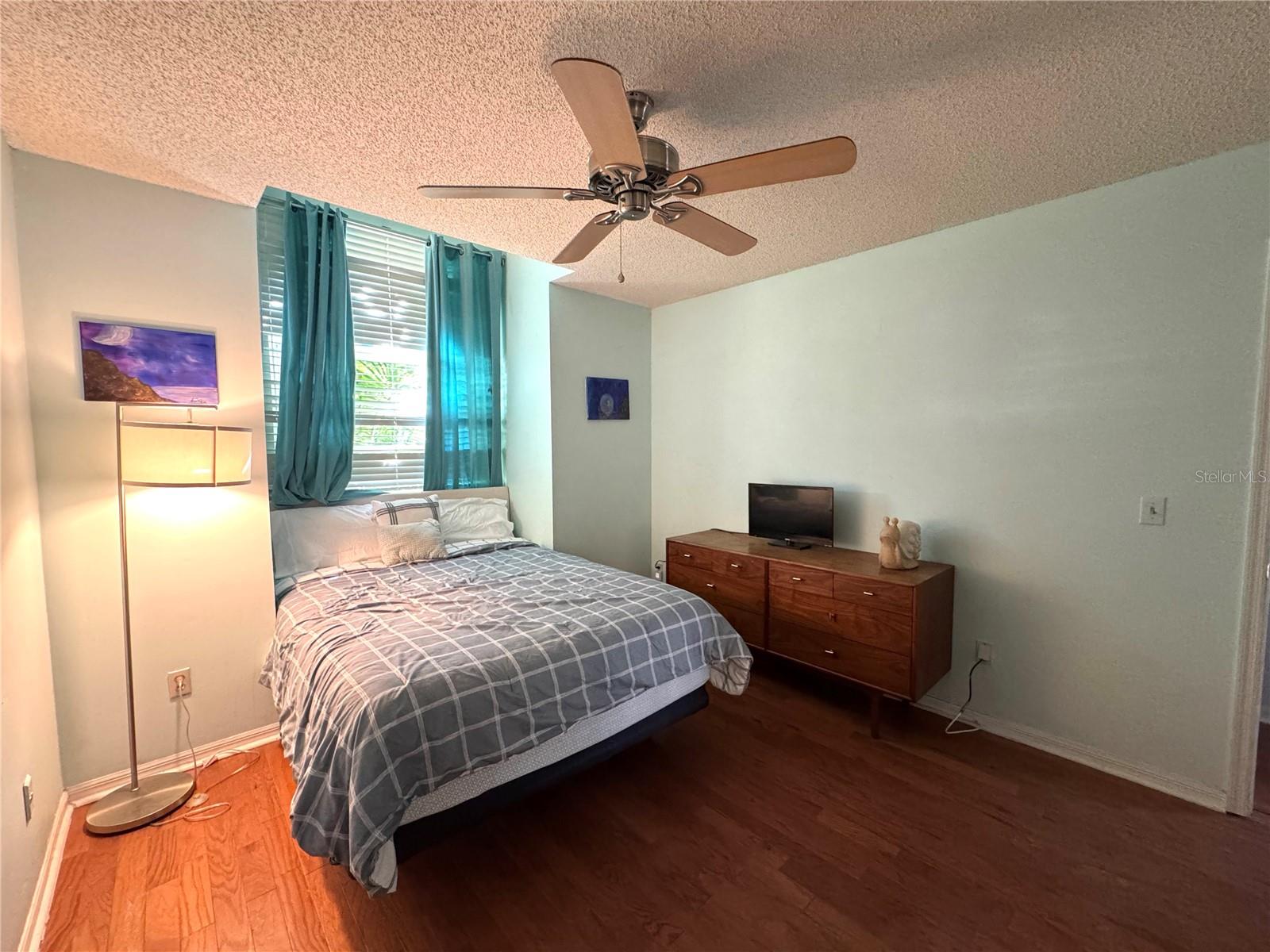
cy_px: 476
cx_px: 635
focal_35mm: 14
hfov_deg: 102.1
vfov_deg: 85.7
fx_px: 514
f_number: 2.2
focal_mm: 2.22
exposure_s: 1/60
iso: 640
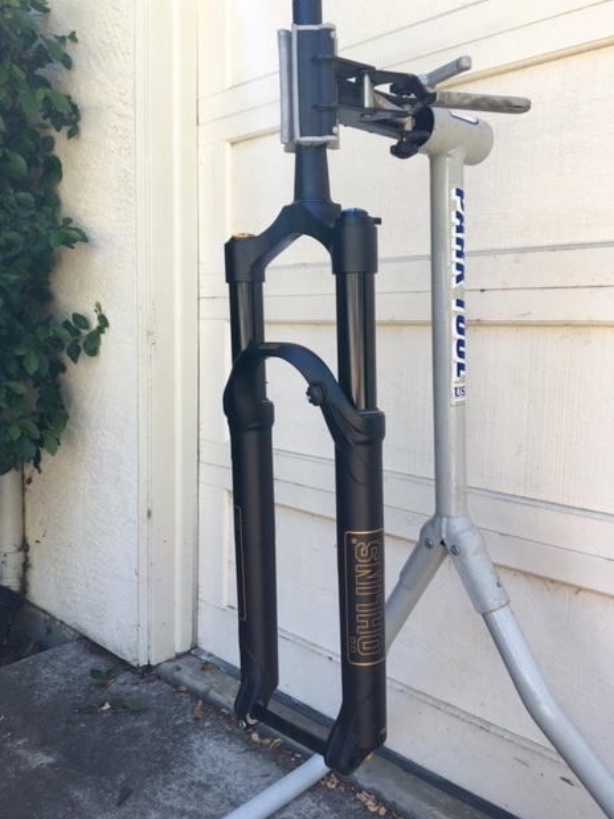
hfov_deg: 46.8
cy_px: 398
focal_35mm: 30
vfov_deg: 60.0
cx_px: 300
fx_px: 710
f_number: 2.2
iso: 25
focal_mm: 4.15
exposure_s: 1/120
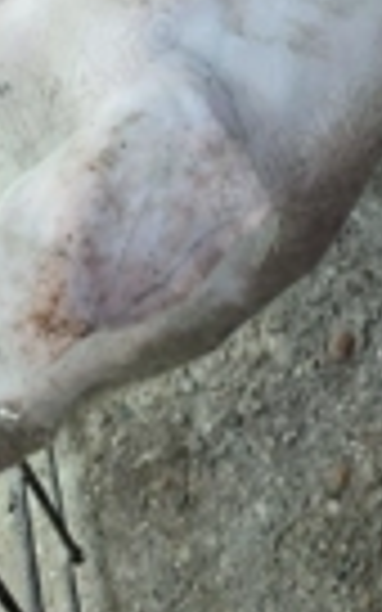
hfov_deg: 15.8
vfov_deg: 23.7
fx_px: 1299
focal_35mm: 78
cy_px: -153
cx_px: 508
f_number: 1.9
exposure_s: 1/33
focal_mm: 6.04
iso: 170
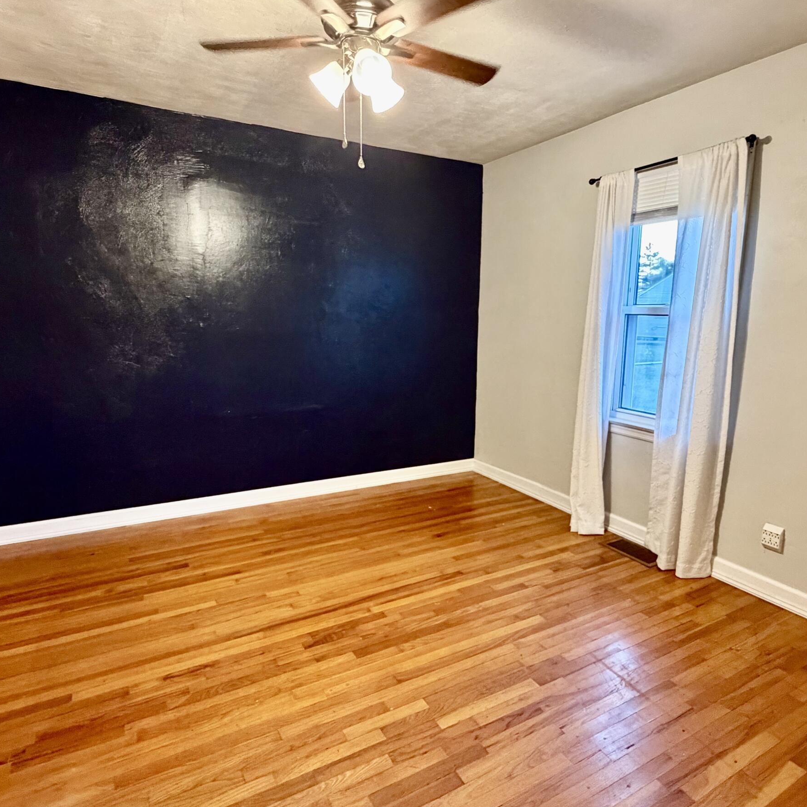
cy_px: 407
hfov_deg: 72.1
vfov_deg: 72.1
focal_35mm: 21
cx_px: 431
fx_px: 554
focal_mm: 2.22
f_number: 2.2
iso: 640
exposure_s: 1/60
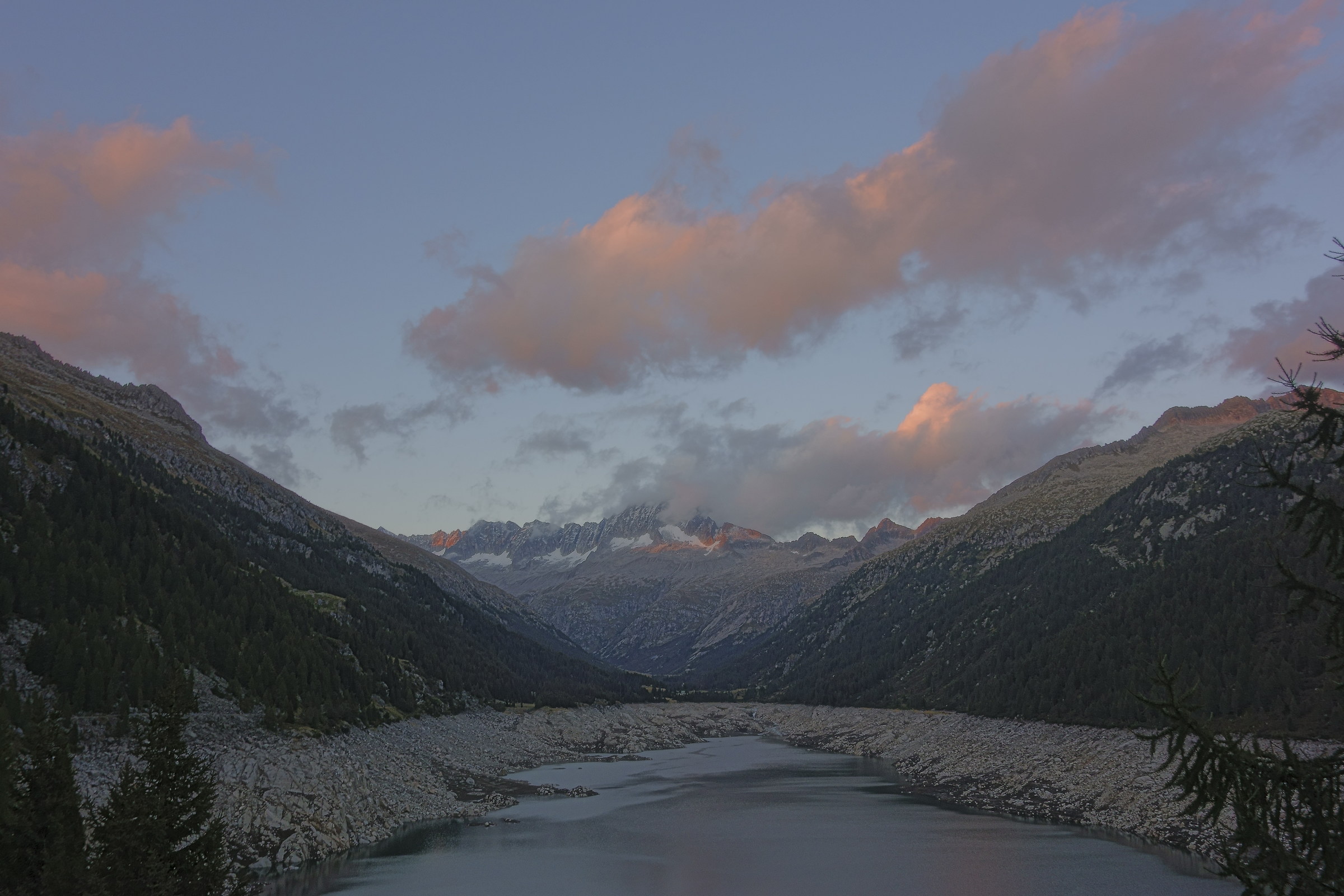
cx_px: 672
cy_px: 448
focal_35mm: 28
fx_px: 1045
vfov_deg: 46.4
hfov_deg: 65.5
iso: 80
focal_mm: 10.4
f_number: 8
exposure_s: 1/10
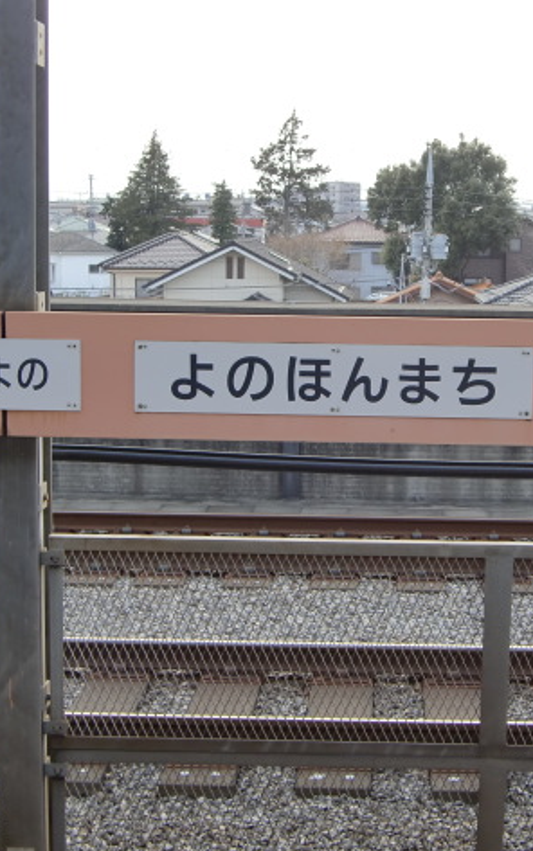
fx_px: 1533
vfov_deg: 31.1
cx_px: 355
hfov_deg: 19.7
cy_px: 426
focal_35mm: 66
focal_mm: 8.2
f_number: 3.3
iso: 64
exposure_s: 1/200
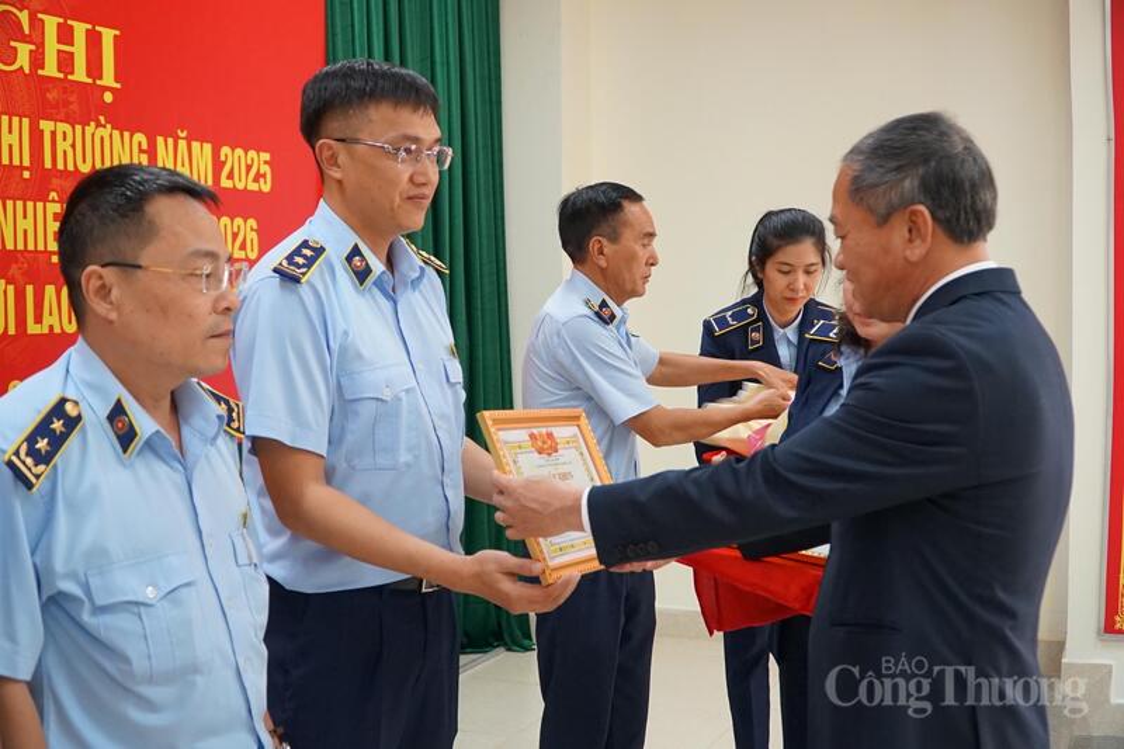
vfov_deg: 33.4
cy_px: 374
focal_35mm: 40
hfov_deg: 48.5
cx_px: 562
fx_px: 1249
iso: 1600
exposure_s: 1/160
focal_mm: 27
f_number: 4
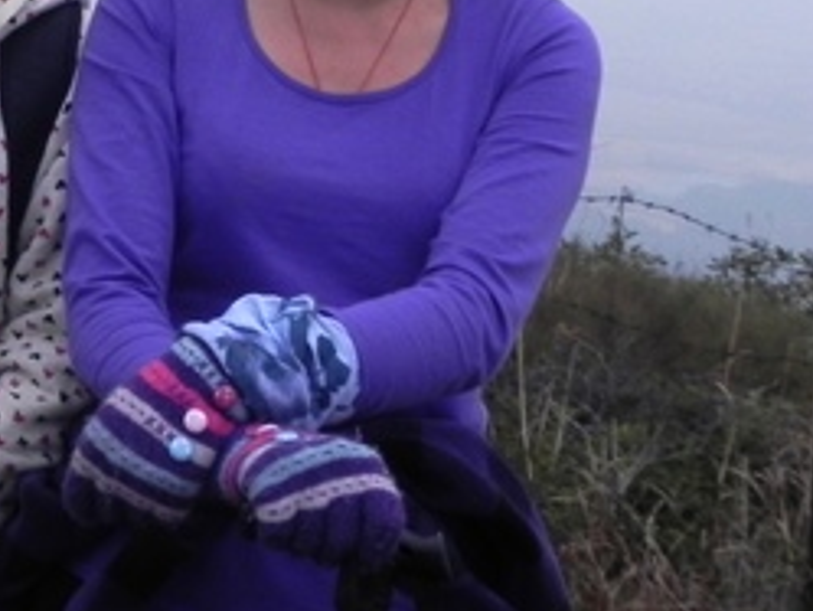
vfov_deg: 13.8
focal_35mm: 104
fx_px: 2444
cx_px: -108
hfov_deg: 18.1
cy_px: -149
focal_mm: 6.6
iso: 160
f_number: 7.1
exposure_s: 1/480
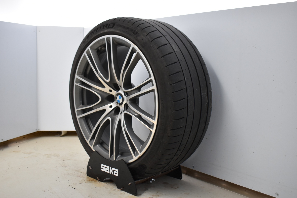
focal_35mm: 40
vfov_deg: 33.0
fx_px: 334
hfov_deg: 47.9
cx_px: 148
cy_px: 99
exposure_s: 1/60
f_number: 4
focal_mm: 27
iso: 1000
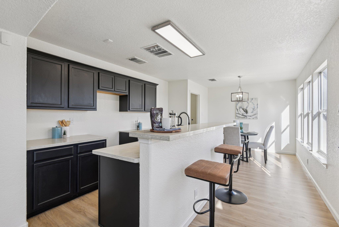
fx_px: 151
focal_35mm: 16
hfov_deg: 96.7
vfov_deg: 73.8
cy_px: 114
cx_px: 170
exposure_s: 1/60
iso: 400
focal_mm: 16
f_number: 8
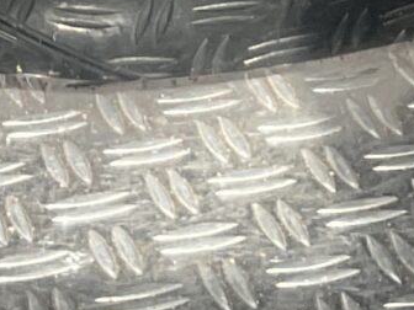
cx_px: 233
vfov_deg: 6.1
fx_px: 2643
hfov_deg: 9.0
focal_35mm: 221
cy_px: -680
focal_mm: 3
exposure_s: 1/268
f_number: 1.8
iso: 16
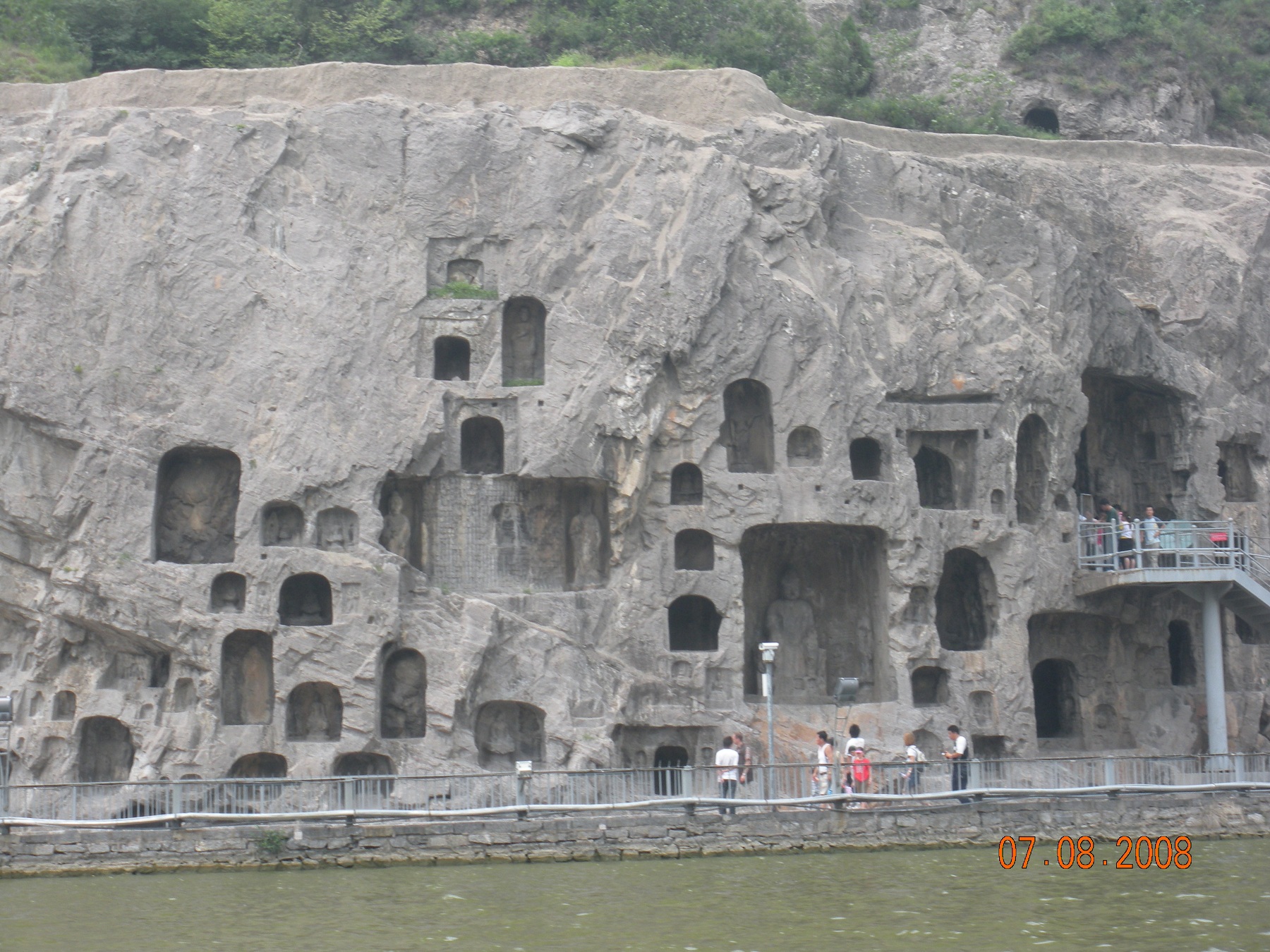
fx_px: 2972
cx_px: 635
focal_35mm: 81
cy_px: 476
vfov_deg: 18.2
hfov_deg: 24.1
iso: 64
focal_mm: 14.2
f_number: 4.8
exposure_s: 1/208
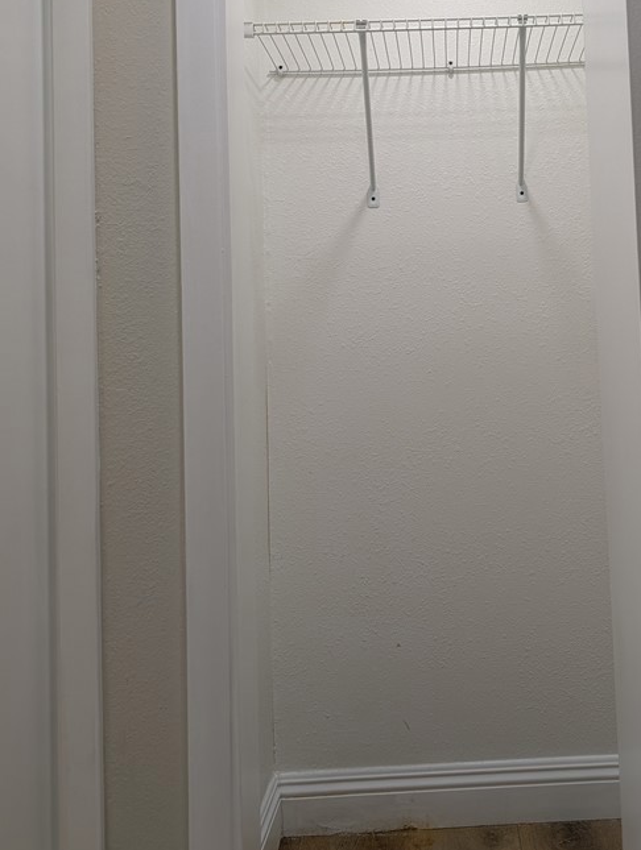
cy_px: 298
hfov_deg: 37.0
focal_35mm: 38
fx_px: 935
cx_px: 475
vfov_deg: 48.3
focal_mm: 6.9
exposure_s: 1/60
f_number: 1.68
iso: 39
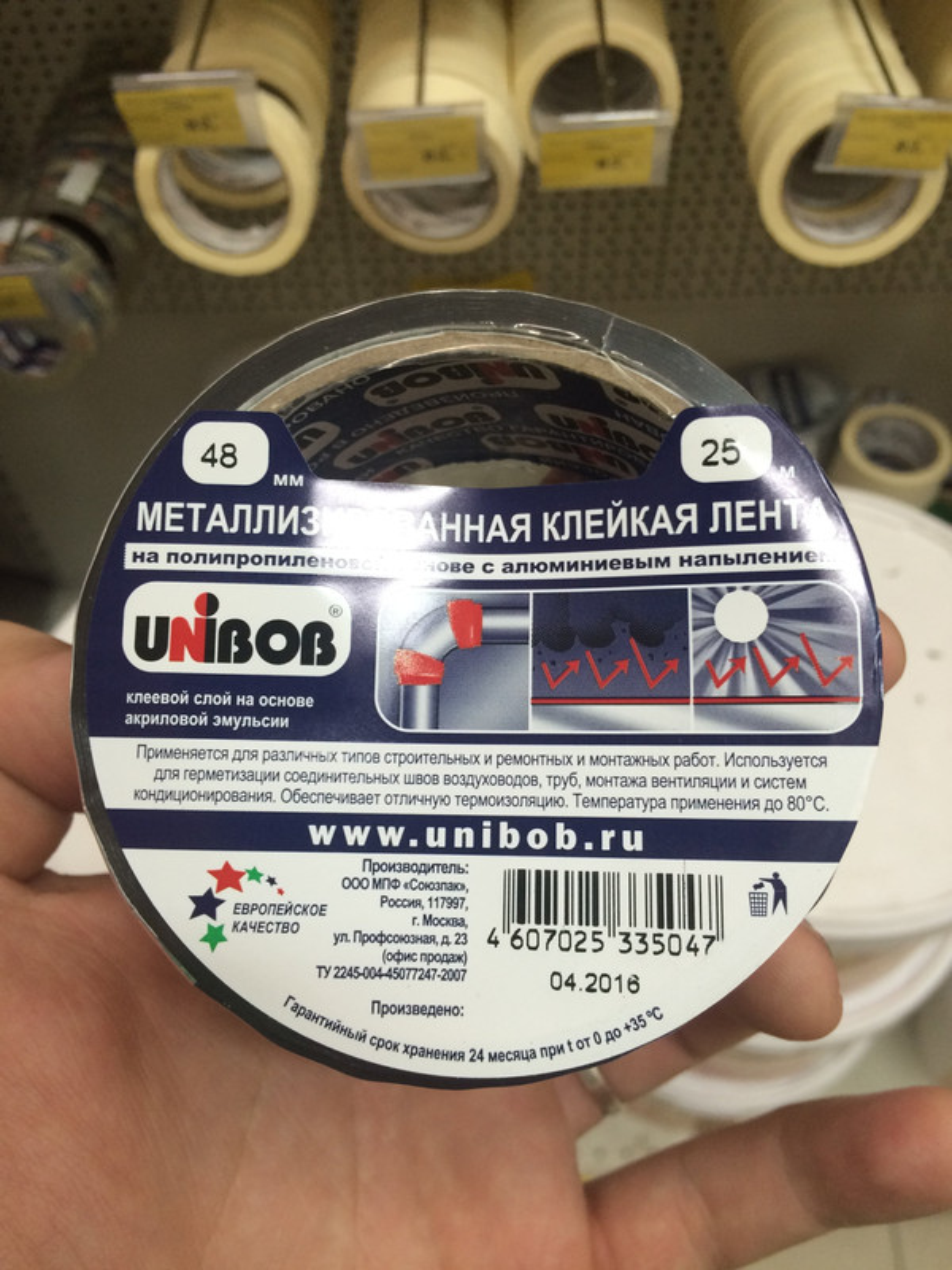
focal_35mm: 29
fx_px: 1063
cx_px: 476
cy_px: 635
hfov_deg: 48.2
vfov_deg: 61.7
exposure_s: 1/33
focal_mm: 4.15
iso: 125
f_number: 2.2
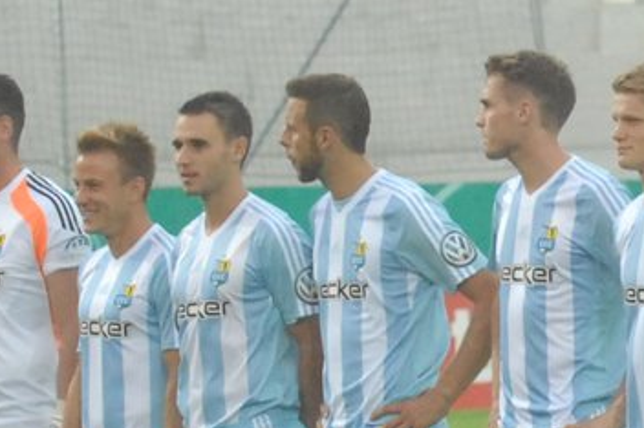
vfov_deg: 1.9
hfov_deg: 2.9
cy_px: 476
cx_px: 1023
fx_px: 12653
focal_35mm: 708
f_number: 5
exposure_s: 1/500
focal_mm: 92
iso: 1600
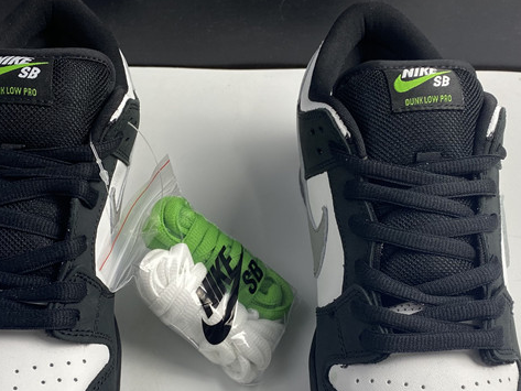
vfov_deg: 26.3
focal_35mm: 55
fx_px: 828
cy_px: 278
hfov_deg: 34.9
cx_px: 236
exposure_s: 1/100
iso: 40
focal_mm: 4.25
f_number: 1.8
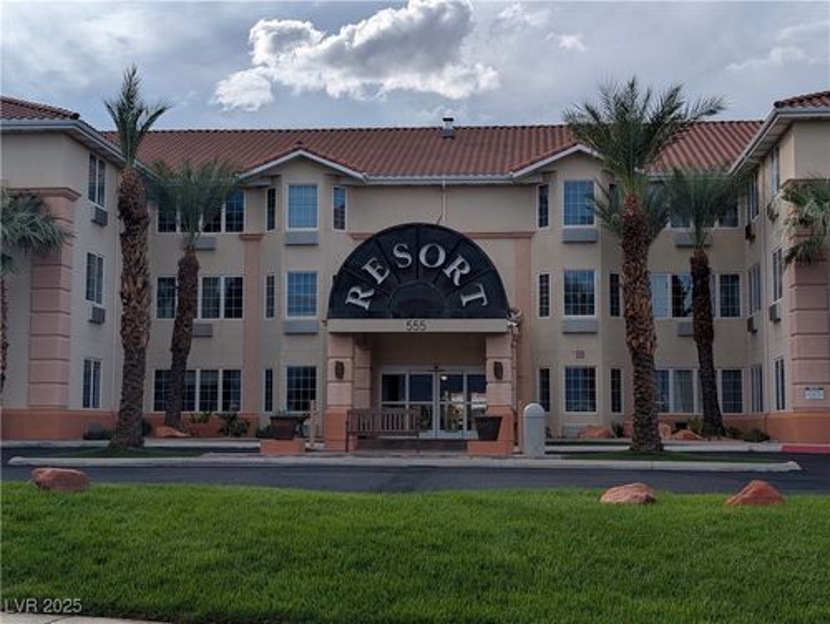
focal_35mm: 49
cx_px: 415
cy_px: 312
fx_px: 1176
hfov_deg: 38.9
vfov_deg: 29.7
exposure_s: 1/2577
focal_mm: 6.9
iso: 20
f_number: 1.68
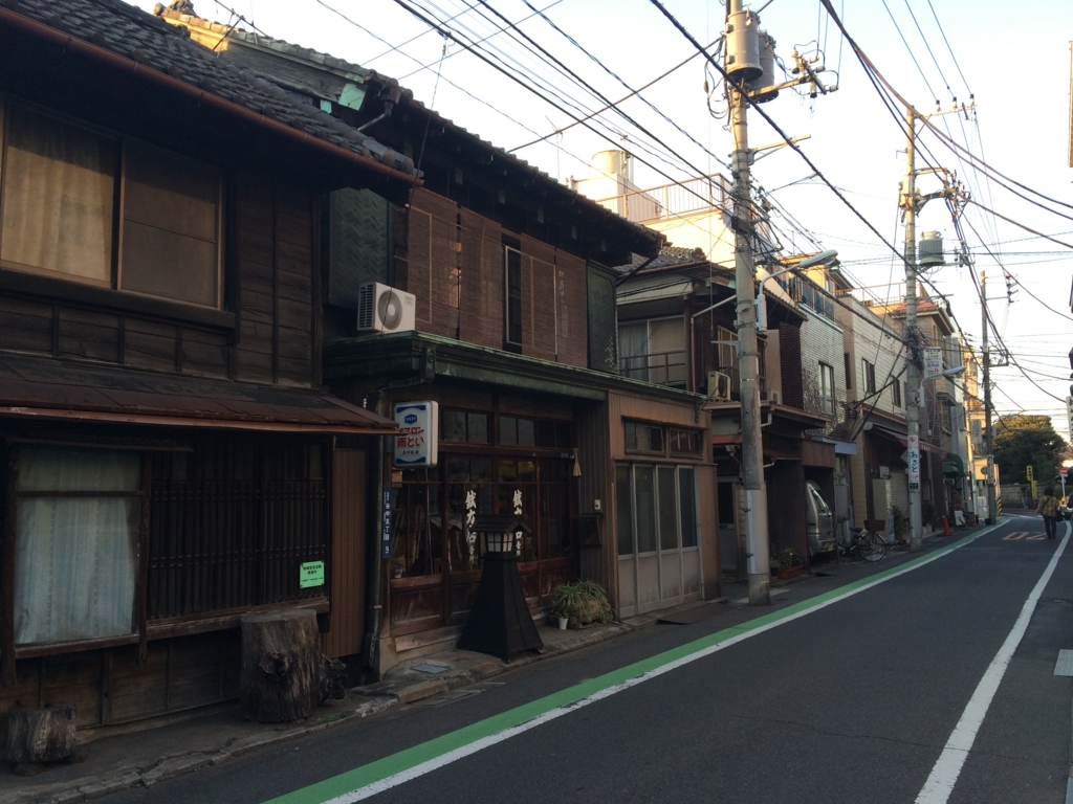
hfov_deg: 61.7
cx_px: 536
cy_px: 402
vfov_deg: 48.2
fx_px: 899
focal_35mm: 29
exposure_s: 1/127
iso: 32
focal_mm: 4.15
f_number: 2.2
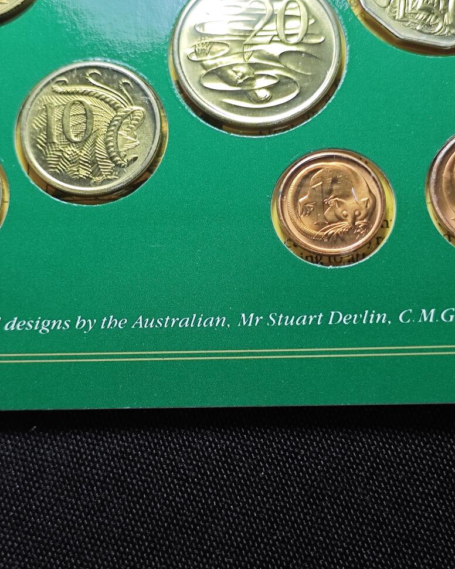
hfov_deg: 22.2
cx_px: 223
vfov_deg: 27.5
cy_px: 267
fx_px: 1161
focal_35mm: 69
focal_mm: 5.84
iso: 80
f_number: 1.6
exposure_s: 1/83.6
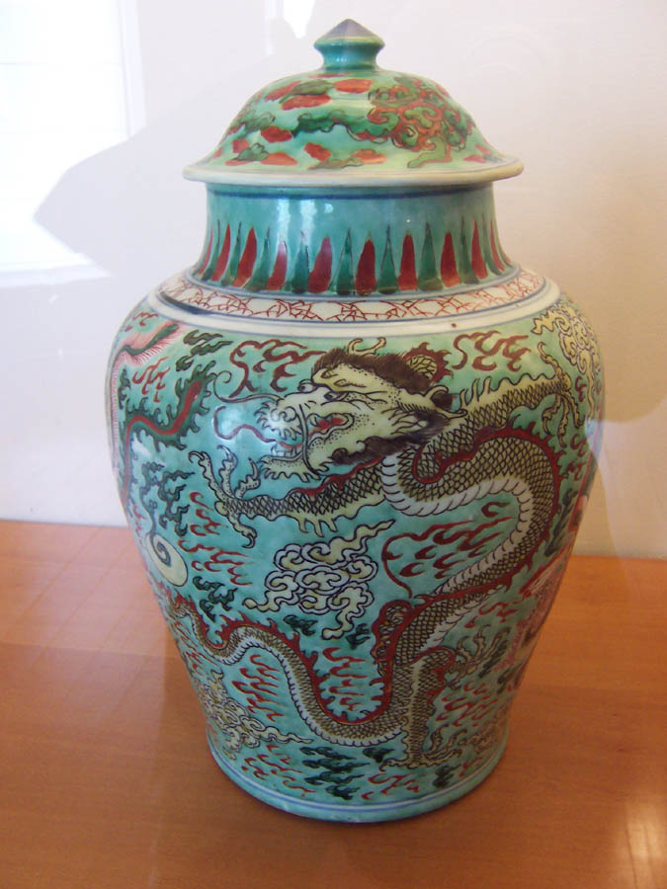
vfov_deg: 51.4
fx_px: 925
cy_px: 444
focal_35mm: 36
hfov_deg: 39.7
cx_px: 334
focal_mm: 5.6
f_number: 2.8
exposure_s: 1/10
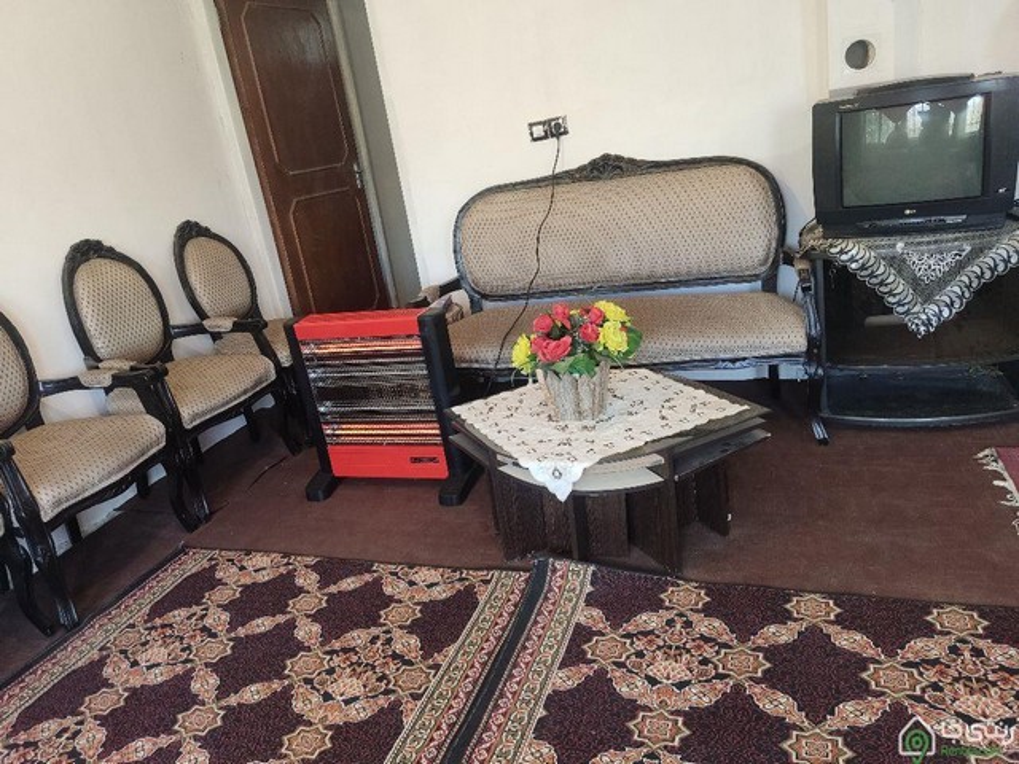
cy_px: 382
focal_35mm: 25
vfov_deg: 54.9
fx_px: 736
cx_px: 510
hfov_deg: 69.4
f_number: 1.79
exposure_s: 1/50
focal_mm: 4.71
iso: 287
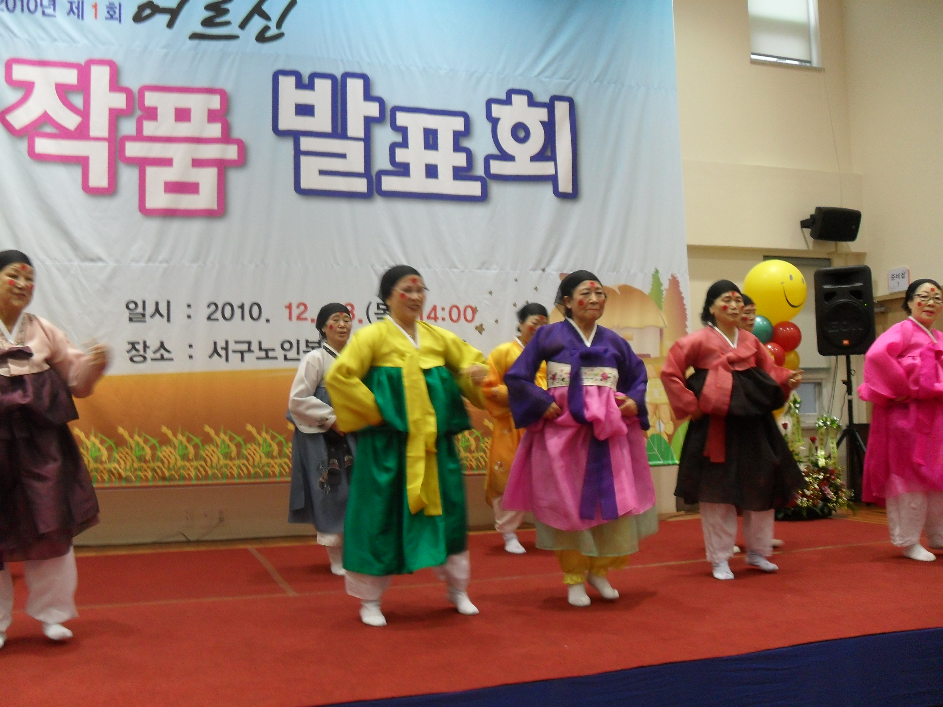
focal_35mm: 35
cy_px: 354
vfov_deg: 40.7
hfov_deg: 52.6
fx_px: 953
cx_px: 472
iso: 160
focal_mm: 6.2
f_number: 2.8
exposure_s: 1/30
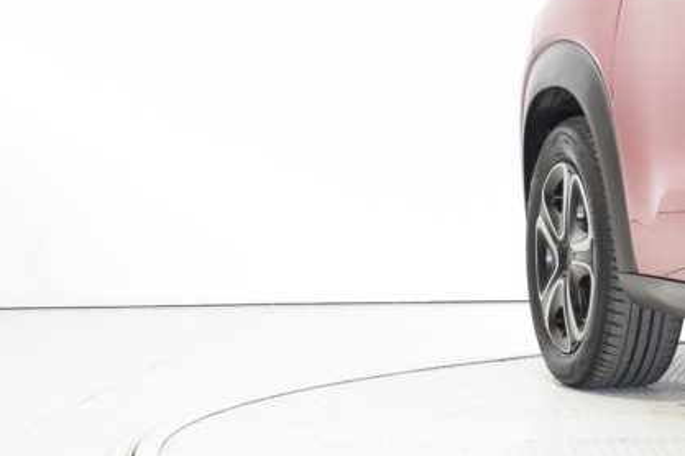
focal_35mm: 189
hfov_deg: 10.4
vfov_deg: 7.2
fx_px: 3592
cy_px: -18
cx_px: 1112
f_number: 11
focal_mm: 35
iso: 100
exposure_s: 1/2
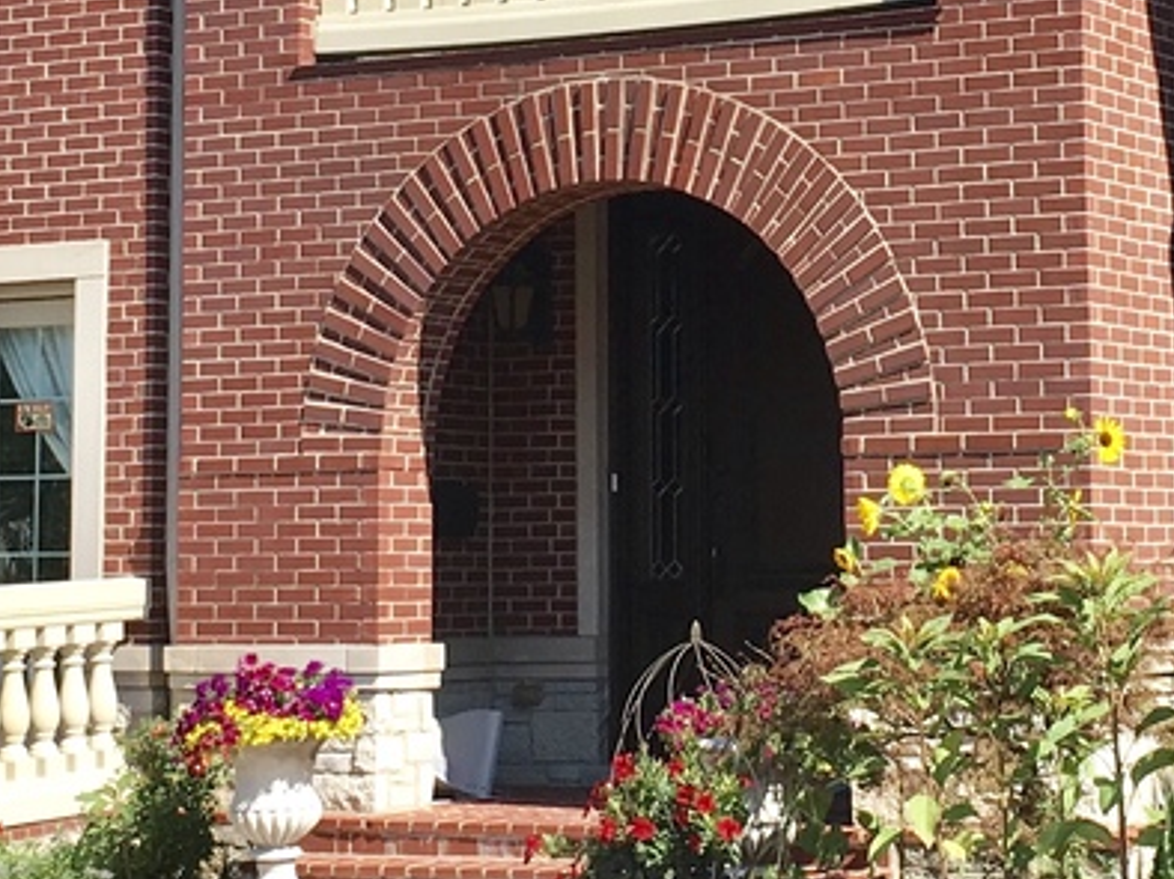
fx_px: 3593
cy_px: 72
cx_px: 730
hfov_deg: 18.5
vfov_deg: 13.8
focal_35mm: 106
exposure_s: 1/905
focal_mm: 4.15
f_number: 2.2
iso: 25
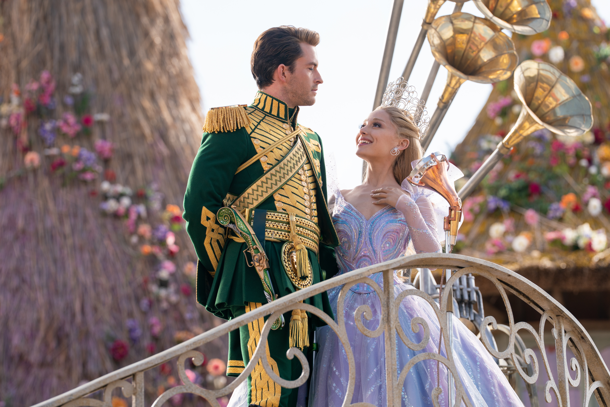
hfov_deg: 10.3
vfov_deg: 6.9
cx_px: 305
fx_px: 3389
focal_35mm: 200
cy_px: 204
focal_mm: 200
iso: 200
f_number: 5
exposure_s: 1/640
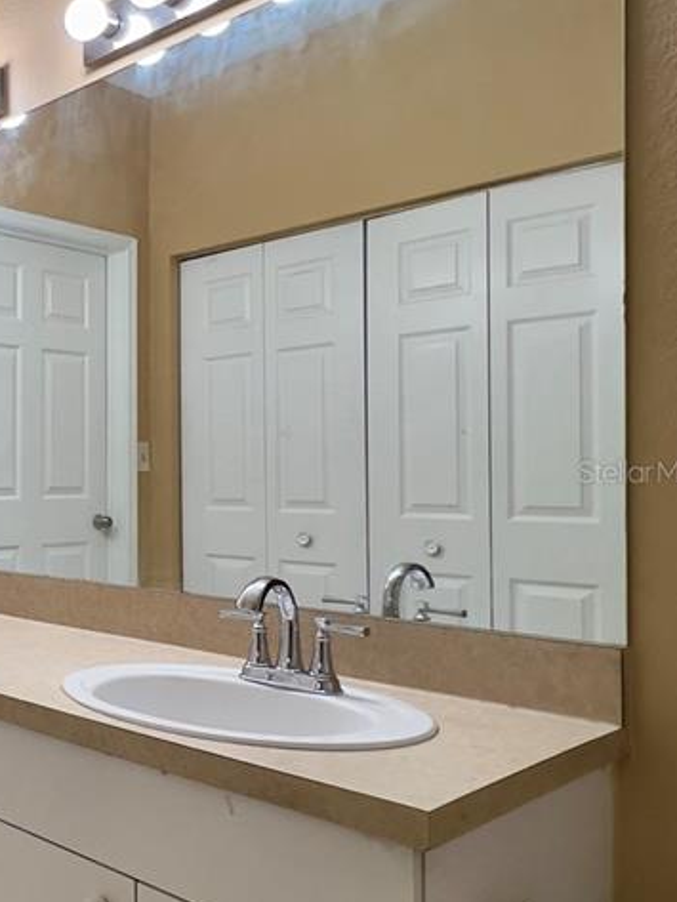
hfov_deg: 34.1
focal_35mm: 33
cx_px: -145
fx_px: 860
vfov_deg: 55.3
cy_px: 471
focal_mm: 1.57
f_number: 1.8
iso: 100
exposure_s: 1/120
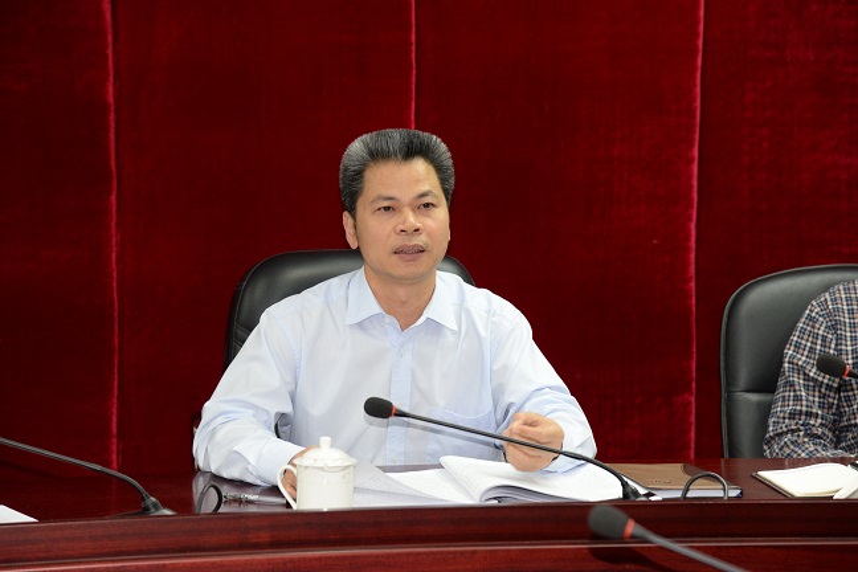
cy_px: 286
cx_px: 429
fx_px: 2860
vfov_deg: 11.4
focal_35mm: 120
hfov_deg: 17.1
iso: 2500
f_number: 5
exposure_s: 1/100
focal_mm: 120
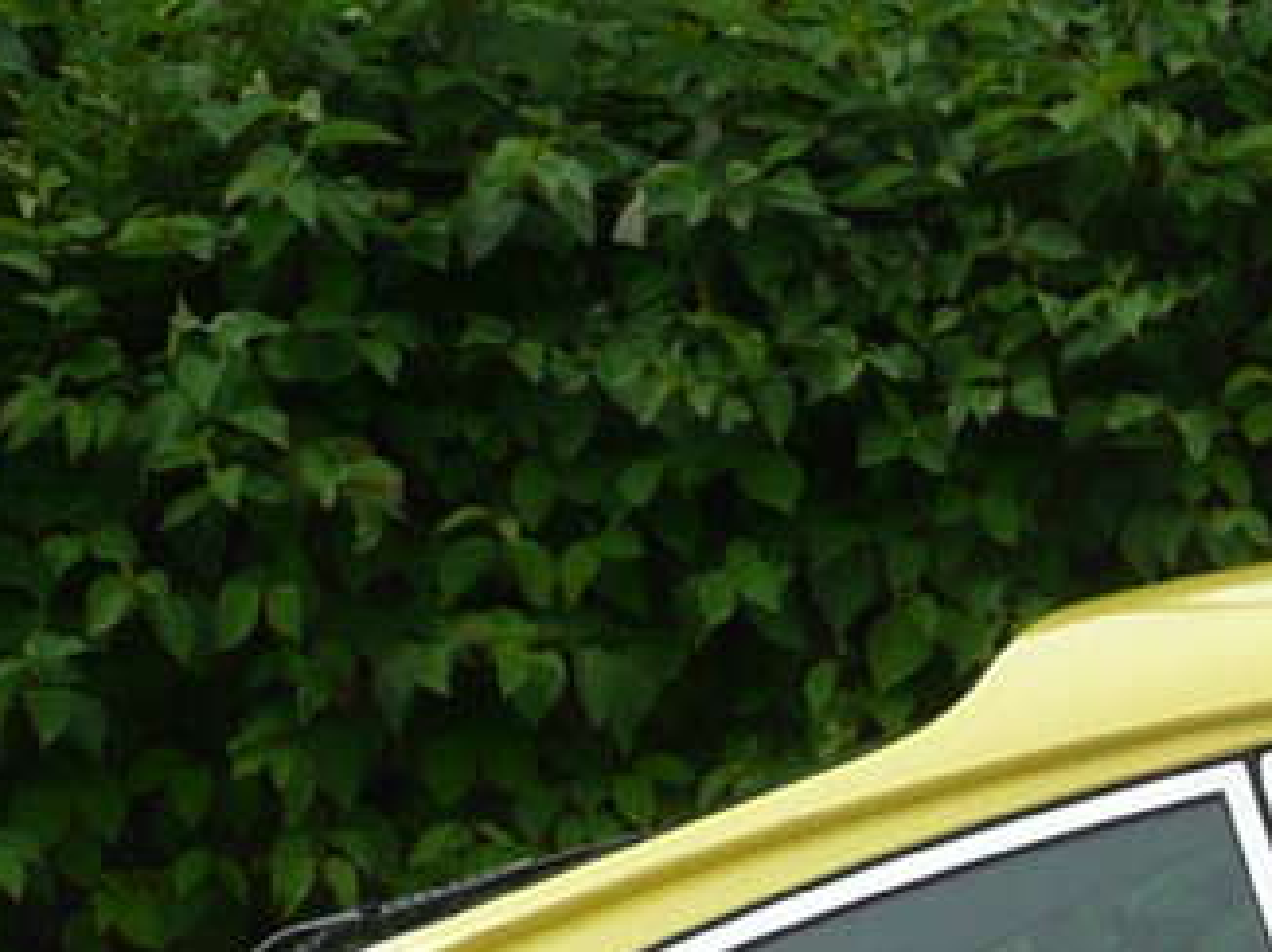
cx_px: 2318
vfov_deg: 8.4
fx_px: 6316
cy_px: 1490
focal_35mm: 172
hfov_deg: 10.8
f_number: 3.3
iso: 100
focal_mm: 4.6
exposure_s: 1/500
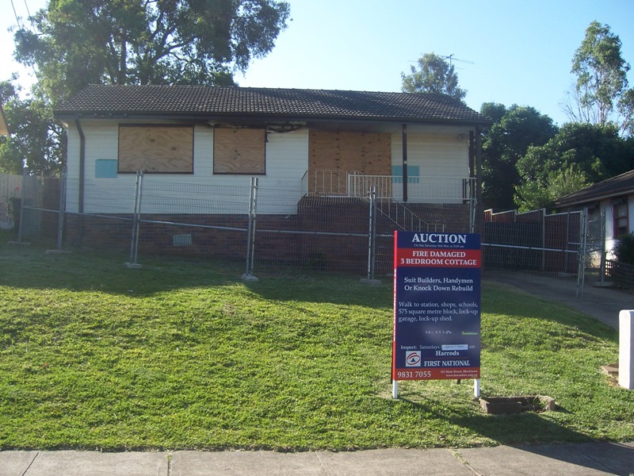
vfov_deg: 39.7
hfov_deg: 51.4
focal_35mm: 36
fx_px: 659
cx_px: 317
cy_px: 238
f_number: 2.8
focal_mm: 6.2
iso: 80
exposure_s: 1/640
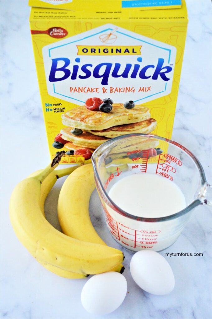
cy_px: 160
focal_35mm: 52
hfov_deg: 25.7
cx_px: 106
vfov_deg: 37.9
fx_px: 464
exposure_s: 1/500
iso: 1600
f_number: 5
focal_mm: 35
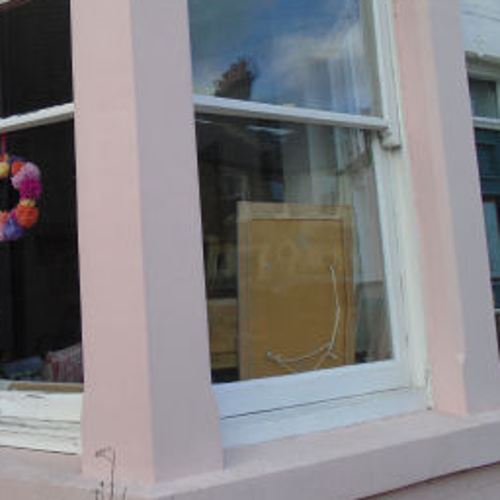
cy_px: 212
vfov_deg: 44.8
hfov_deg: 43.1
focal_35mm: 37
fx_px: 605
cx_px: 107
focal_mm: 4.6
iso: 100
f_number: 3.2
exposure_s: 1/125
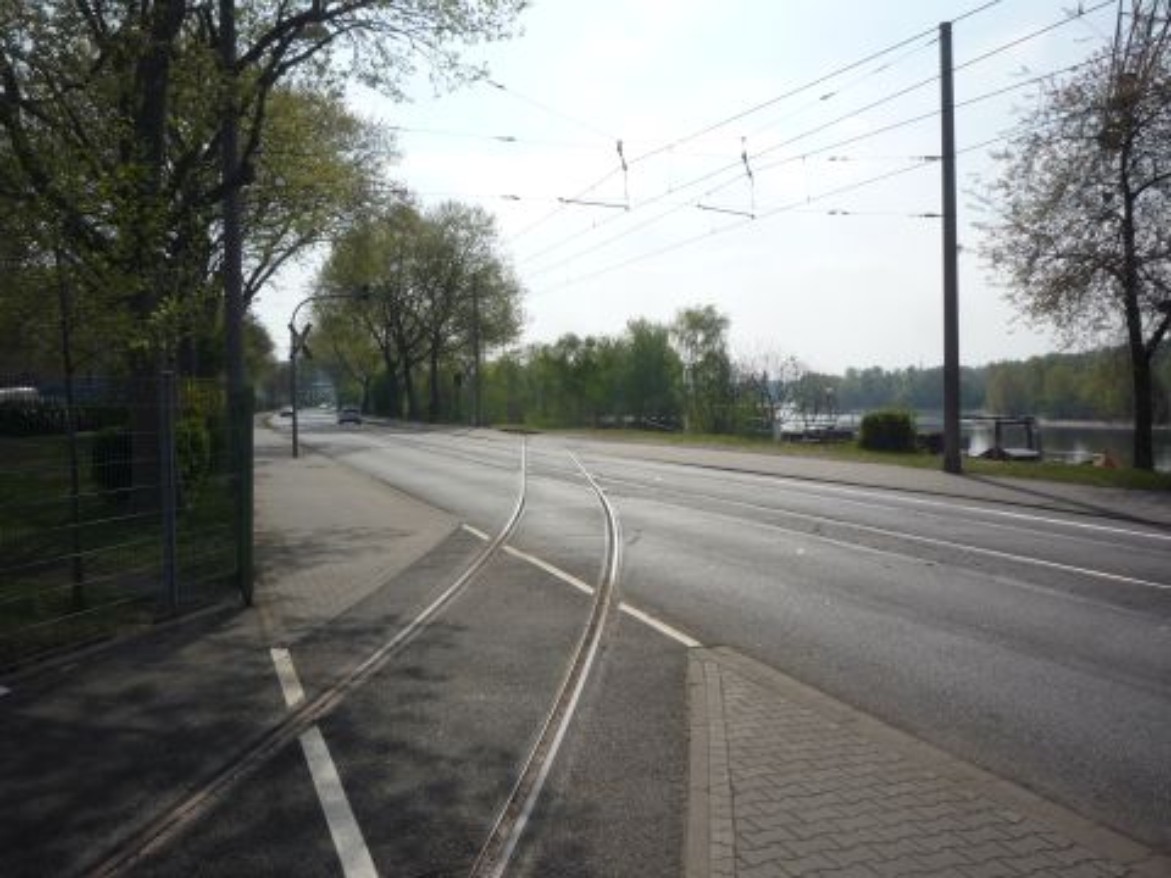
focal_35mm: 32
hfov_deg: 56.8
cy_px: 439
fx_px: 1083
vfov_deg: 44.2
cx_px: 586
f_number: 5.6
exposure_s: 1/800
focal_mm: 5.2
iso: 100
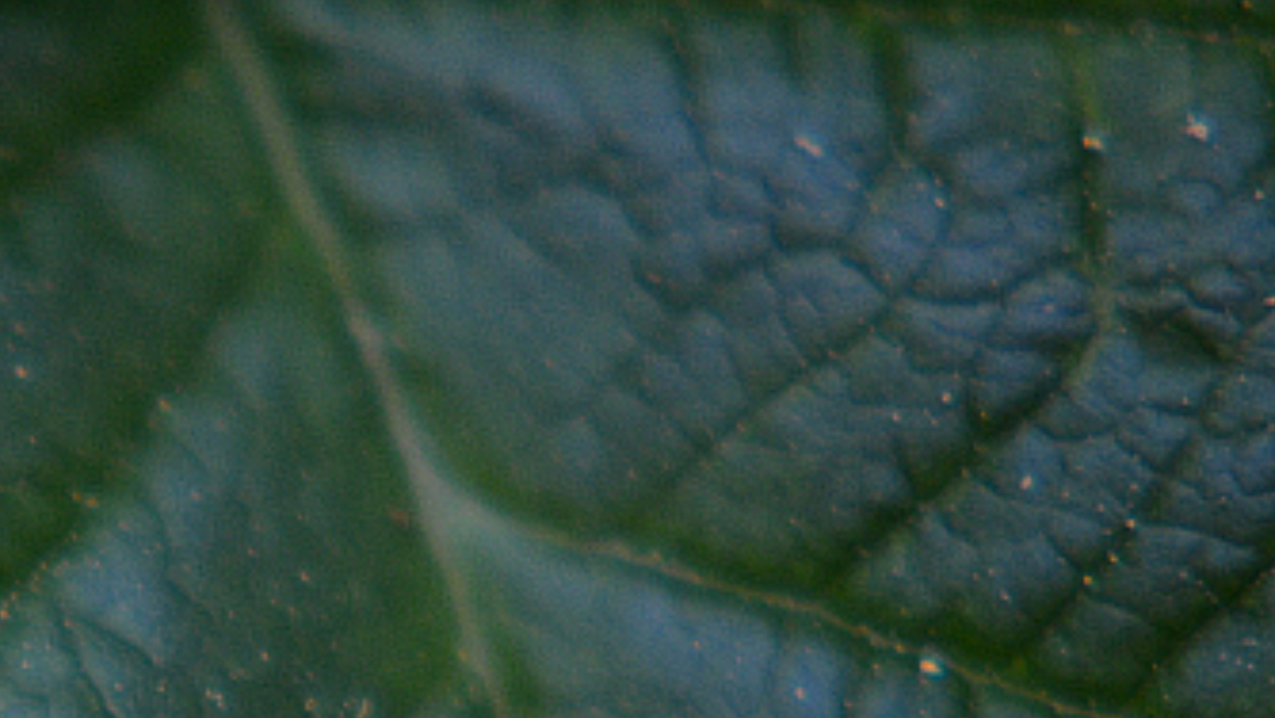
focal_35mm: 844
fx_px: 28538
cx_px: -386
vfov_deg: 1.4
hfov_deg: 2.6
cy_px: 932
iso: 640
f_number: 5.6
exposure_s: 1/125
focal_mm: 200
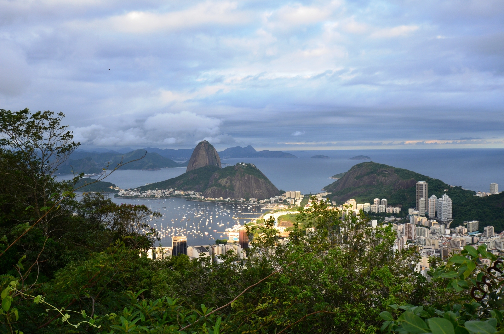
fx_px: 503
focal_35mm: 36
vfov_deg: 36.7
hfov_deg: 53.2
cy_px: 167
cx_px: 252
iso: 400
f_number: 9
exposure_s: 1/160
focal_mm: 24
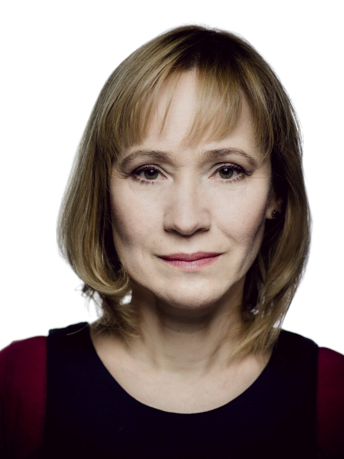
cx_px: 172
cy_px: 230
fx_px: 941
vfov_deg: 27.4
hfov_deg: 20.7
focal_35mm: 71
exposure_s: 1/400
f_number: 5.6
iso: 100
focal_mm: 90
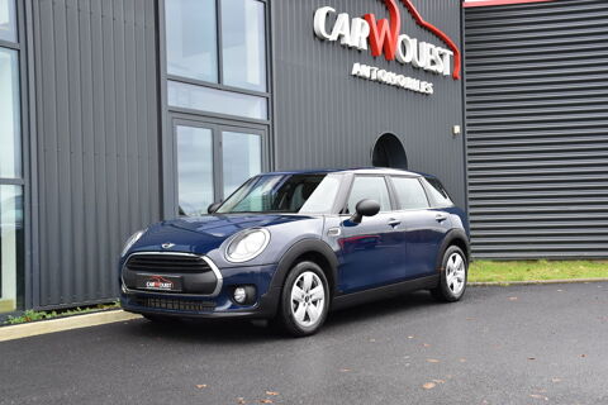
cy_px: 202
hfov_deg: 43.6
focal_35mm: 45
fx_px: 760
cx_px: 304
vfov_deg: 29.9
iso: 400
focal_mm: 30
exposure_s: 1/100
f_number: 5
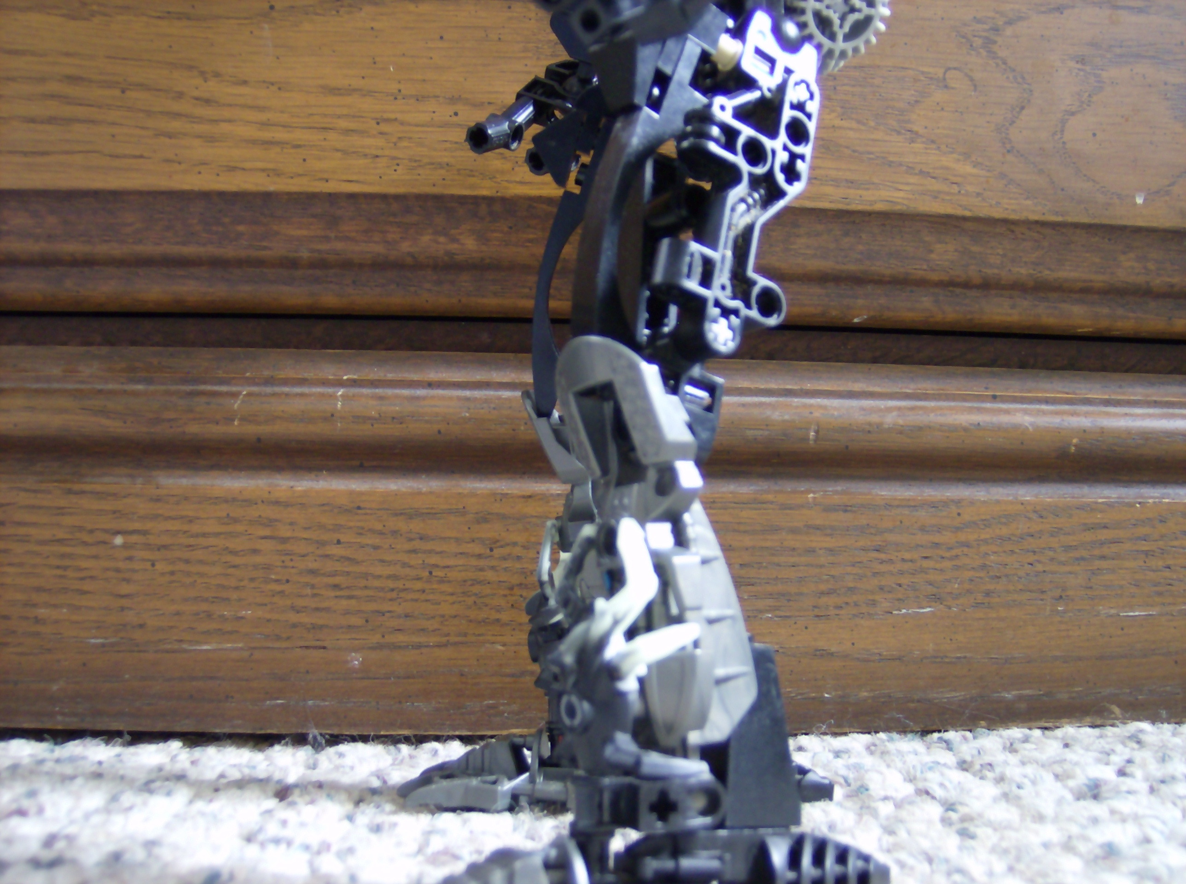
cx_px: 593
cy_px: 442
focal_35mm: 36
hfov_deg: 51.5
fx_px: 1231
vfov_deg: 39.5
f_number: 2.8
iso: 200
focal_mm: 6
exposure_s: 1/1.42
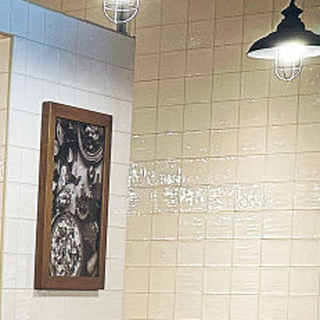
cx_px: -341
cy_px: 387
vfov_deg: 13.9
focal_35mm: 122
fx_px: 1276
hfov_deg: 12.4
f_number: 1.78
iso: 400
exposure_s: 1/60
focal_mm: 6.86
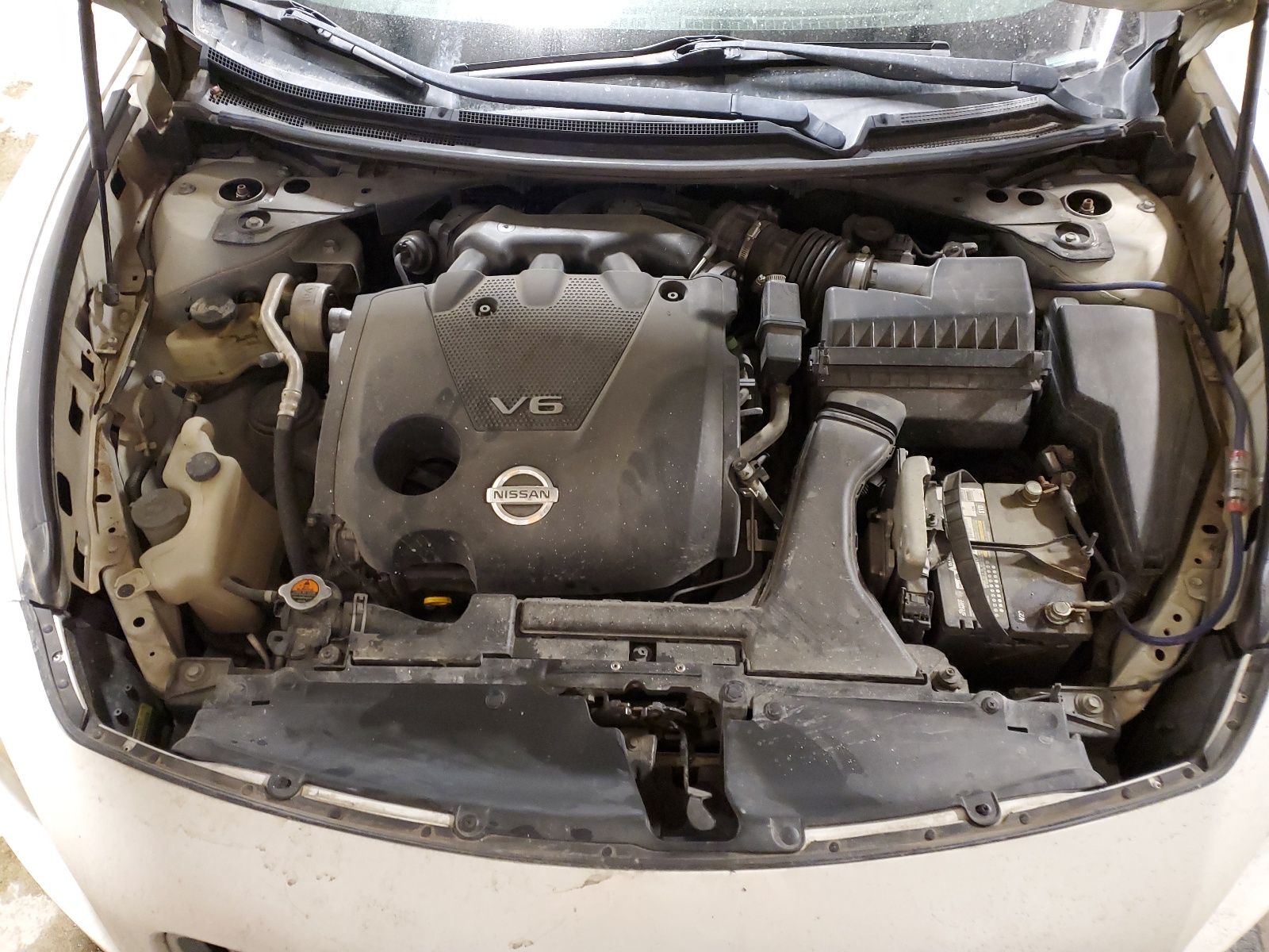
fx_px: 953
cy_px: 476
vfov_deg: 53.1
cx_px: 634
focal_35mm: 26
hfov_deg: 67.3
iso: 312
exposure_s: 1/15
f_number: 1.5
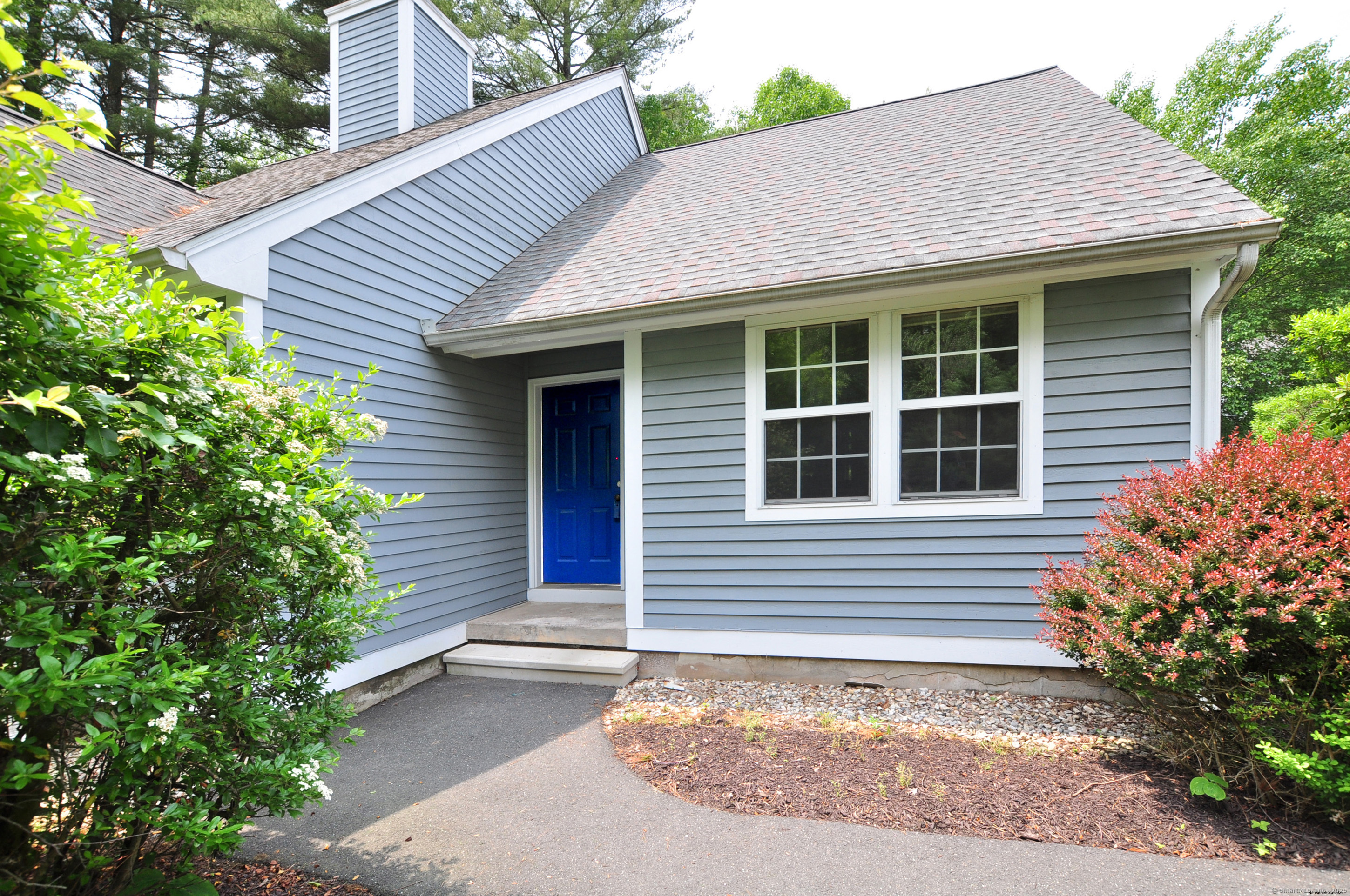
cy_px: 448
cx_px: 675
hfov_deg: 100.5
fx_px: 562
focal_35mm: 15
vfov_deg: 77.2
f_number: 8
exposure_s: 1/100
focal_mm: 10
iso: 200
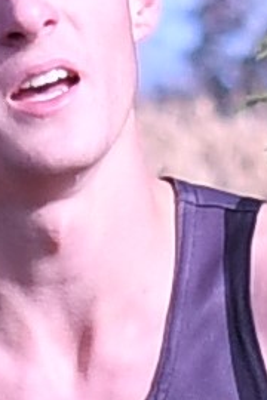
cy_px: 170
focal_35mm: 226
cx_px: 29
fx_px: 2514
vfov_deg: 9.1
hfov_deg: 6.1
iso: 250
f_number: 5.6
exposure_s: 1/1000
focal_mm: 70
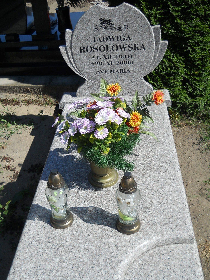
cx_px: 105
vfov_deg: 45.8
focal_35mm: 41
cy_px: 140
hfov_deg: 35.1
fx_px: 332
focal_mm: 6.72
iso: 80
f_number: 5.5
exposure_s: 1/400
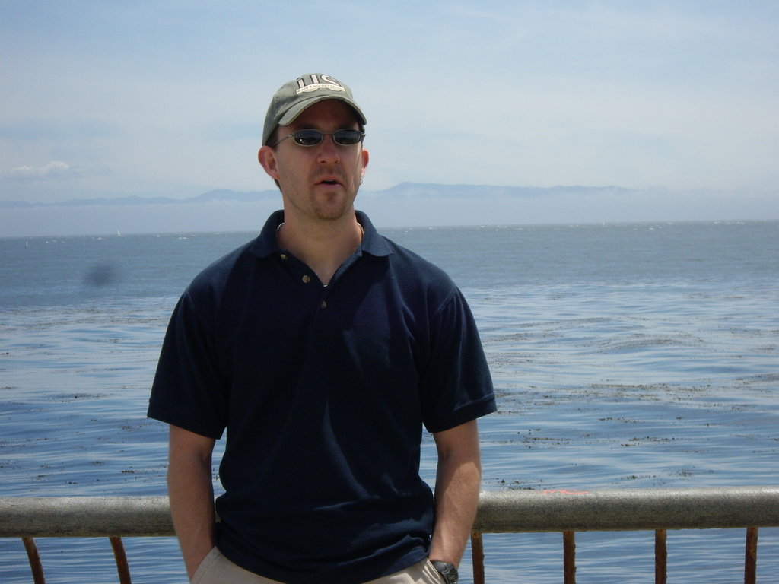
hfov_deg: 17.3
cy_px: 292
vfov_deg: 13.0
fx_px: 2565
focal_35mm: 114
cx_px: 390
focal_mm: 18.6
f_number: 8.3
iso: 100
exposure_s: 1/250
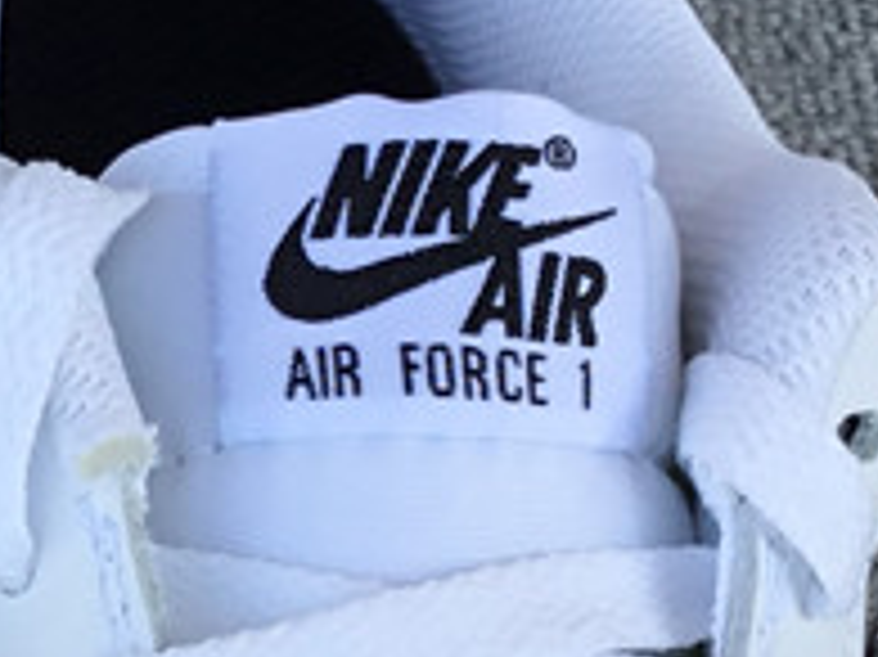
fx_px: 3625
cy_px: 533
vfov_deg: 10.3
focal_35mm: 143
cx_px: -198
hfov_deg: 13.4
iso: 25
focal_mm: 3.3
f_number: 2.4
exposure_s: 1/263
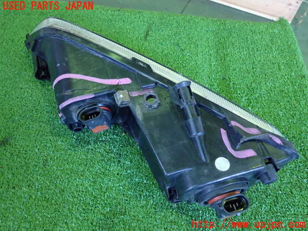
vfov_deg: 46.8
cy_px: 116
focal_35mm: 30
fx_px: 267
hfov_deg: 60.0
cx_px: 154
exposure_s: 1/30
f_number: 2.3
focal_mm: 5.4
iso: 1000
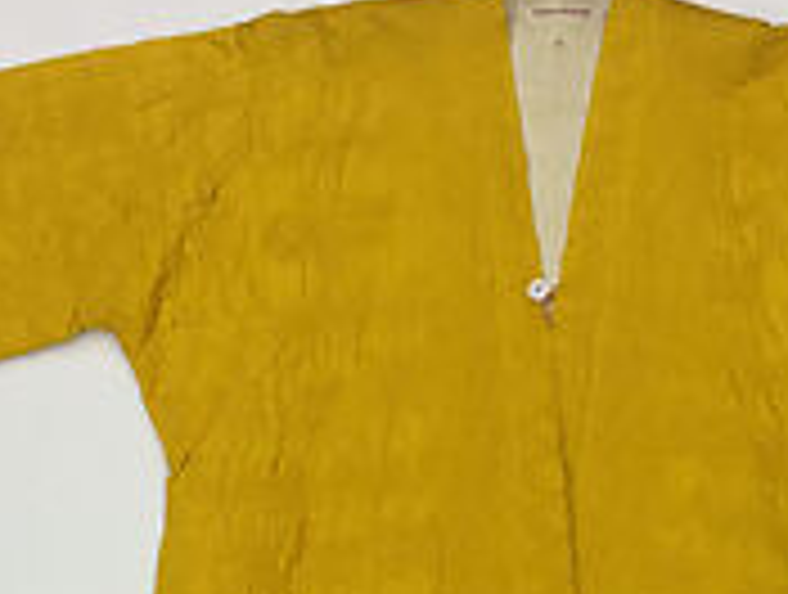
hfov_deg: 18.4
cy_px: 914
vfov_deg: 13.2
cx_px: 549
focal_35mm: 106
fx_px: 2418
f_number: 2.4
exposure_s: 1/120
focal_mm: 3.3
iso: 40
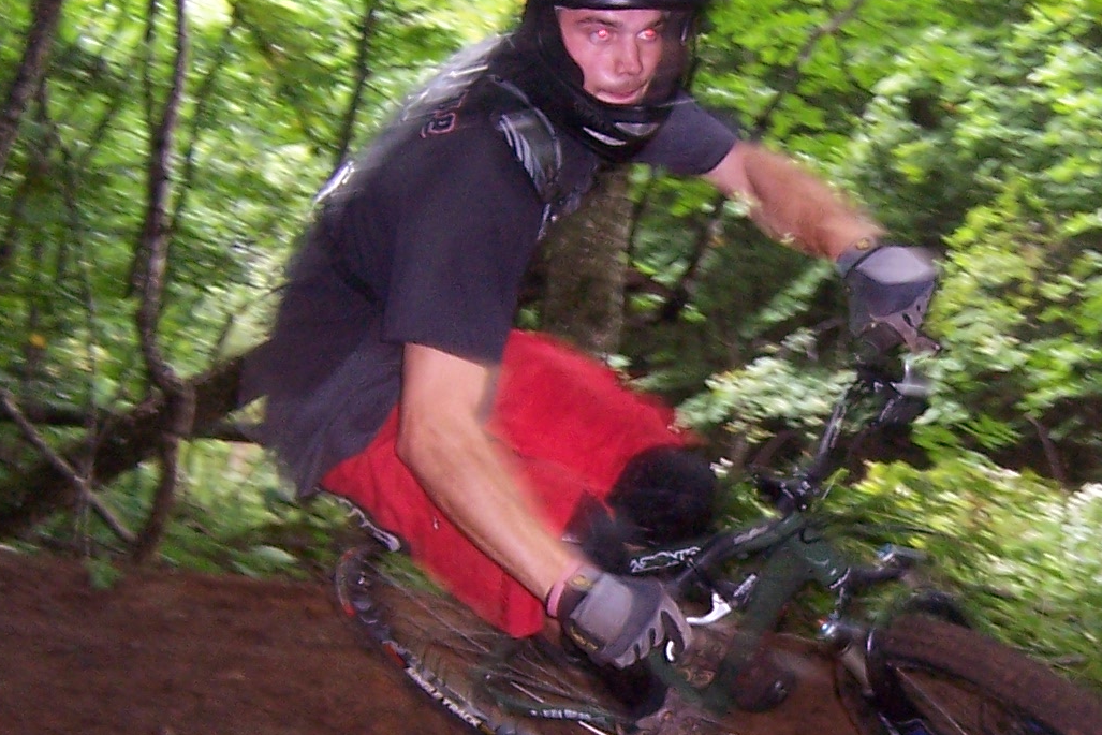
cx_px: 828
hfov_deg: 26.0
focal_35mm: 77
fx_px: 2357
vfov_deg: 17.7
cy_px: 499
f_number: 2.8
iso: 140
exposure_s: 1/60
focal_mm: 5.5
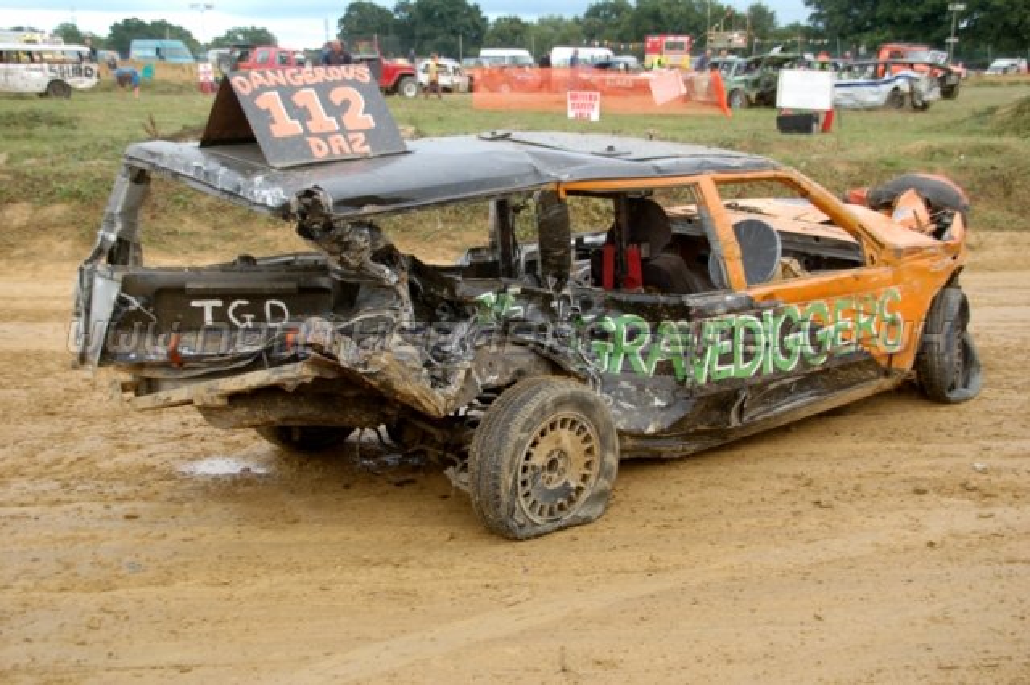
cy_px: 342
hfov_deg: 49.6
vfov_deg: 34.2
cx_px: 515
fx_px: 1115
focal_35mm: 39
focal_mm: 26
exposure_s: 1/125
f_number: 4.2
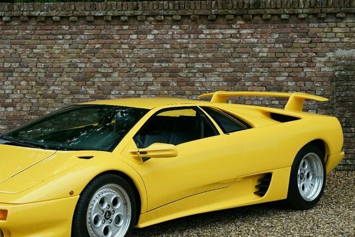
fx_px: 756
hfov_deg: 26.3
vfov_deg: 17.8
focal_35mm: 77
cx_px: 118
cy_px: 133
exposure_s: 1/160
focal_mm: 48.4
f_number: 4
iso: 125
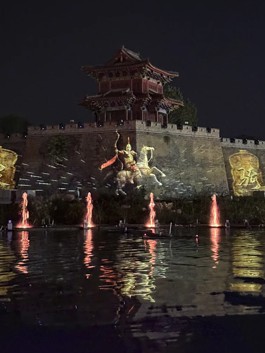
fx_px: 705
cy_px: 135
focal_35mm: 69
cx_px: 144
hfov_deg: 21.3
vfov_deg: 28.1
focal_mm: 6.76
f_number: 1.78
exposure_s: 1/17
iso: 3200
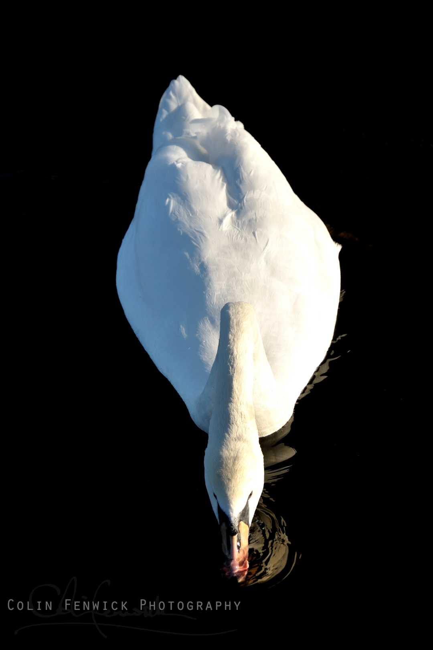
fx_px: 2841
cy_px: 325
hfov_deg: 8.7
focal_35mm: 158
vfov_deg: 13.0
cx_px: 216
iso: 200
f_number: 5.6
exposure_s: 1/750
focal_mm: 105
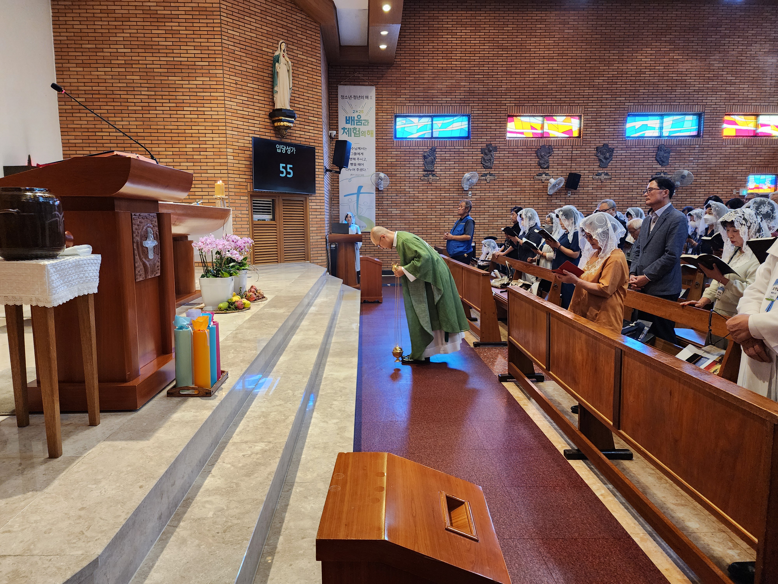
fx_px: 517
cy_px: 292
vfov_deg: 58.9
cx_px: 389
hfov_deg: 73.9
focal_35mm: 23
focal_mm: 6.4
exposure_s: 1/120
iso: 250
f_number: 1.8
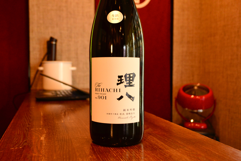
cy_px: 80
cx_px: 120
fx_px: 241
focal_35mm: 36
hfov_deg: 53.1
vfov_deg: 36.9
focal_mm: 24
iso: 1600
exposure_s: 1/80
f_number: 4.5
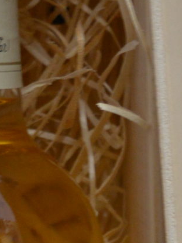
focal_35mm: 249
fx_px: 1746
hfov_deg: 6.0
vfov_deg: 7.8
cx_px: 79
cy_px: 345
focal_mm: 28
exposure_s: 1/15
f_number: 4.2
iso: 720
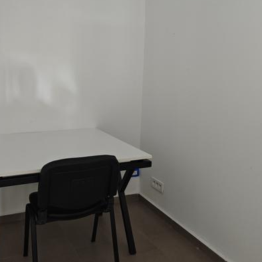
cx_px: 100
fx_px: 283
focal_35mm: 33
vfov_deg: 49.7
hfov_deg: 49.3
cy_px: 118
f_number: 1.62
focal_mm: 6.55
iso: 800
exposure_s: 1/33.8
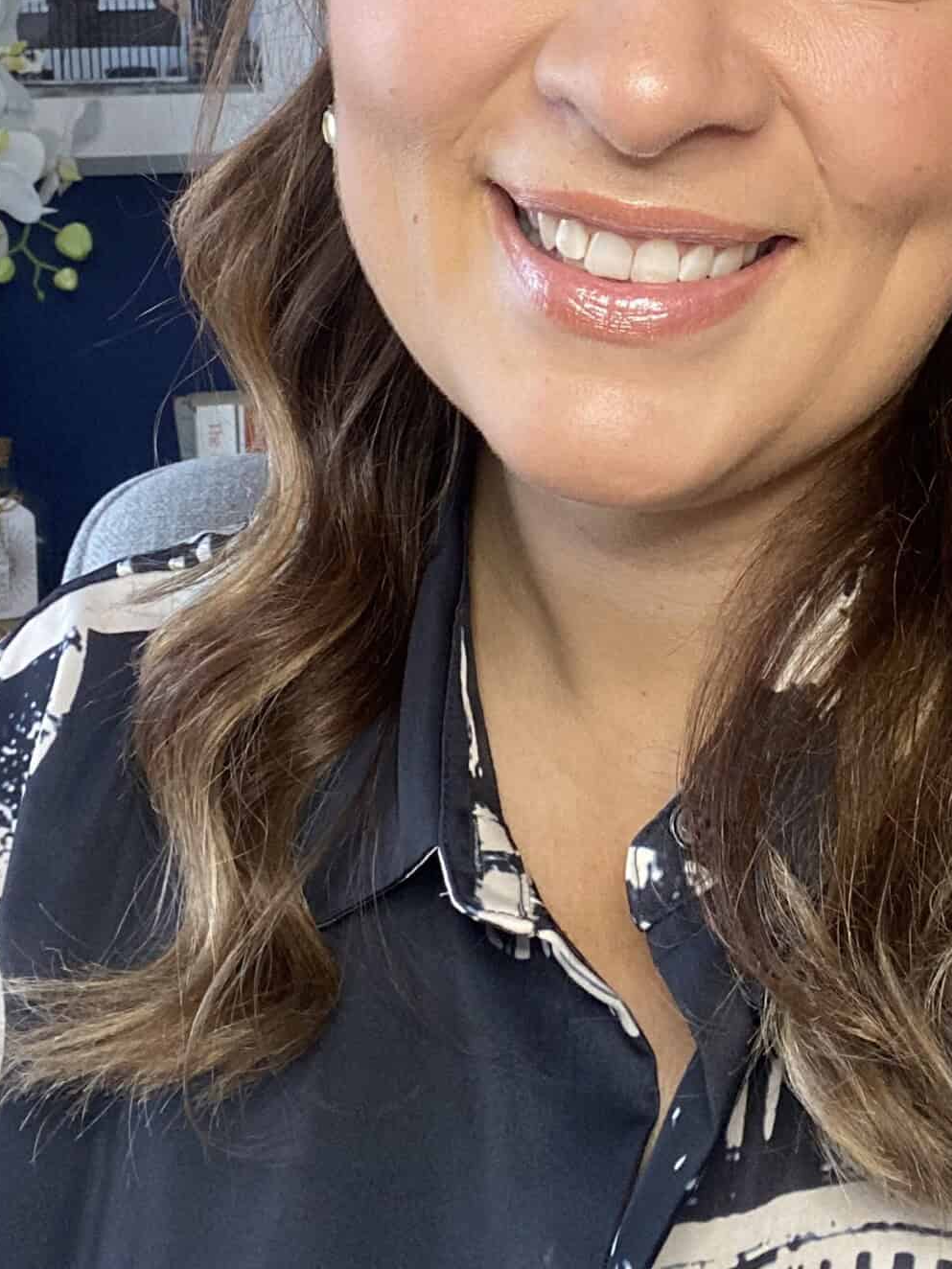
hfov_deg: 24.9
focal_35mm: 58
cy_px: 196
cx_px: 714
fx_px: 2127
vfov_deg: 32.0
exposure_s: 1/60
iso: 100
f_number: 2.2
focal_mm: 2.7
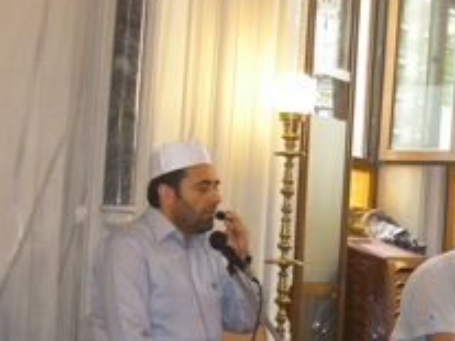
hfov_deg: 21.9
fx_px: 1169
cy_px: 261
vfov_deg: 16.5
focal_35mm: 89
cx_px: 334
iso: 358
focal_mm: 6.8
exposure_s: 1/30
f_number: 3.5
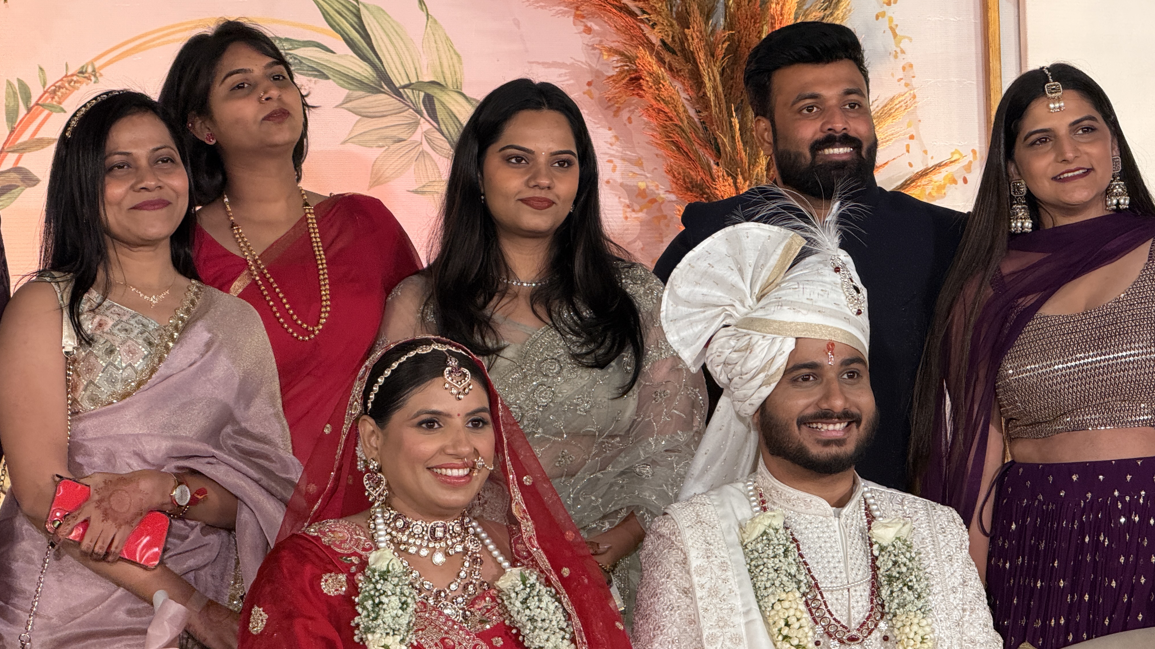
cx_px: 577
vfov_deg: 9.3
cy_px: 317
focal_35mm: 131
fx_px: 4012
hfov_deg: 16.4
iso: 320
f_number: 2.8
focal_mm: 15.66
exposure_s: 1/100
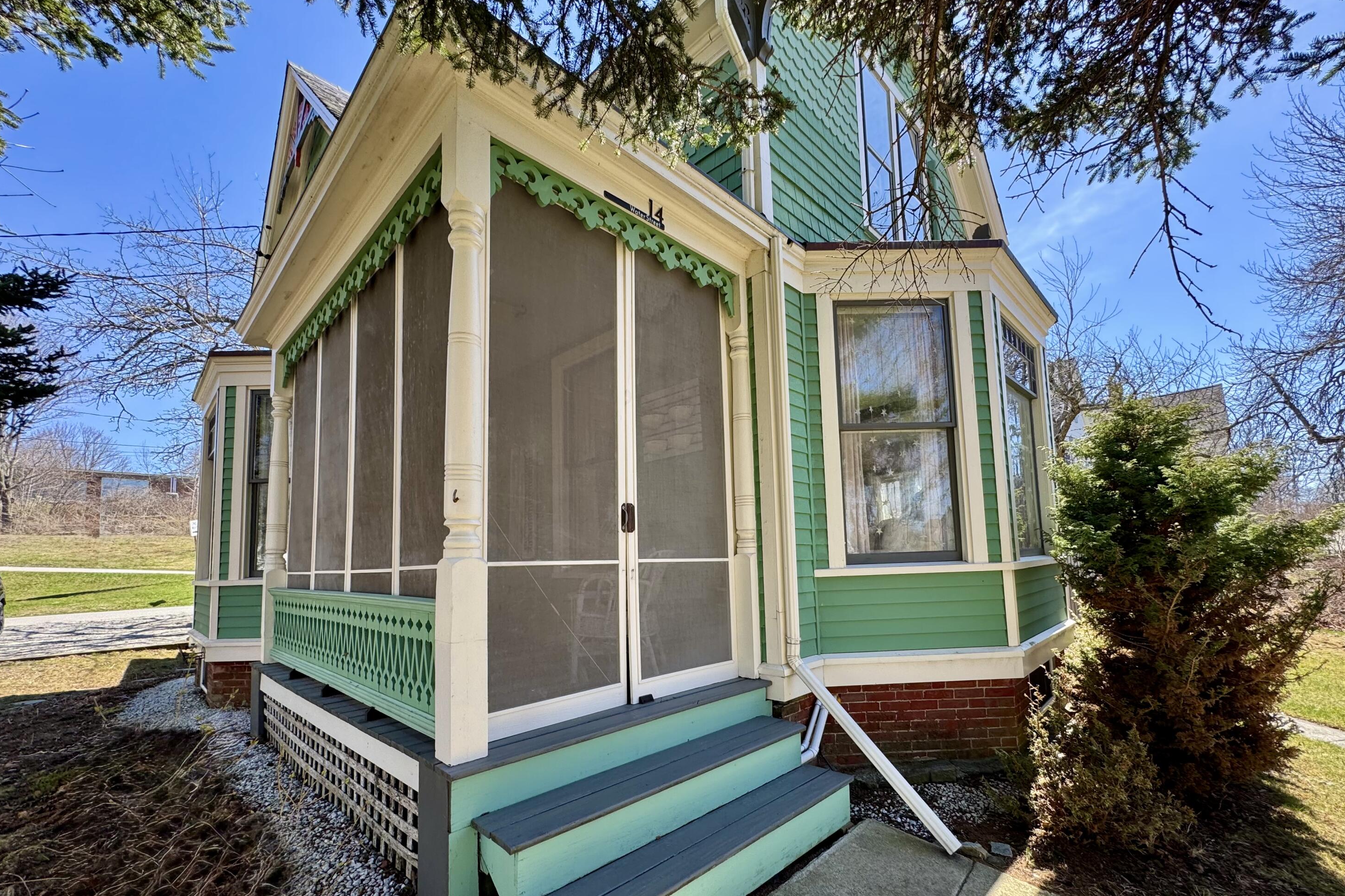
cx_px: 690
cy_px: 515
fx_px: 560
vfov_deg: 76.8
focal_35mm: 15
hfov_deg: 100.4
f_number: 2.2
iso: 40
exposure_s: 1/320
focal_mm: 2.22
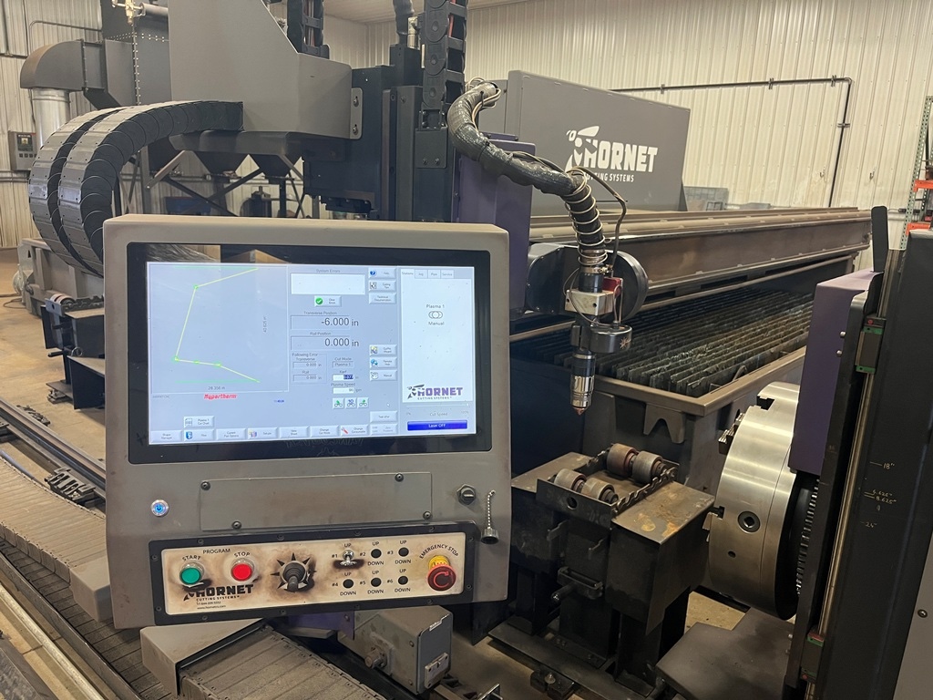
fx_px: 701
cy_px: 350
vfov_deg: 53.1
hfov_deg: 67.3
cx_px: 466
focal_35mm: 26
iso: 125
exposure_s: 1/60
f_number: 1.6
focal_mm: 5.1
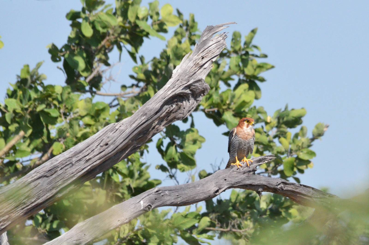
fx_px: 7672
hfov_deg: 2.8
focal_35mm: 750
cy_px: 122
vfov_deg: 1.8
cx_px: 184
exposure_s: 1/2500
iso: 2500
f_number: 13
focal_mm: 500
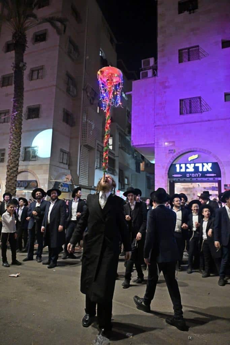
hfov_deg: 53.1
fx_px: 230
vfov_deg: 73.7
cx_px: 115
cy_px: 172
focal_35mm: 24
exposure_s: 1/125
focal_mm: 24
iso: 2000
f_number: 4
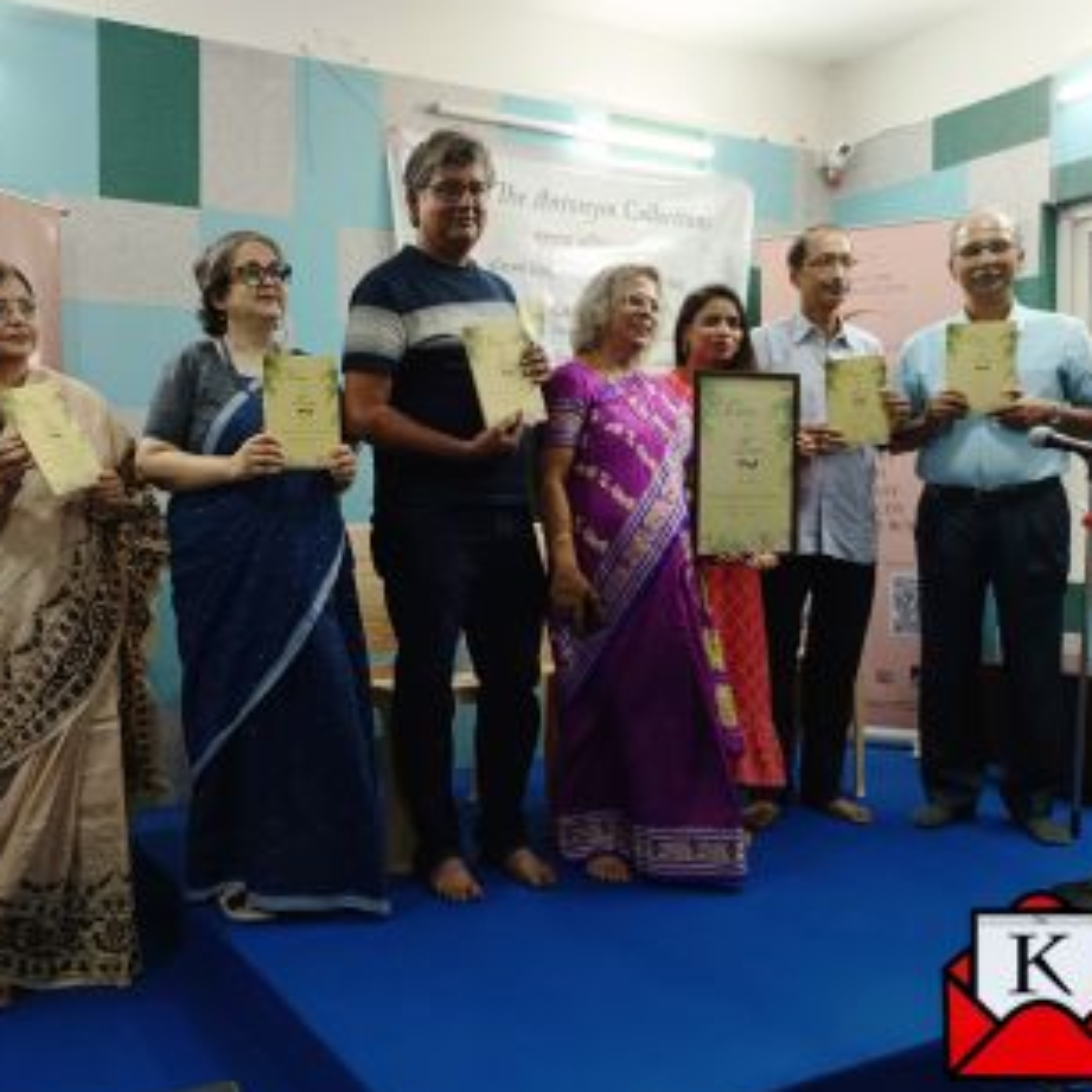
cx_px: 402
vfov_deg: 52.5
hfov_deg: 51.9
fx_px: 1106
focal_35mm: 31
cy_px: 541
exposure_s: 1/13
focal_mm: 5.31
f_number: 1.7
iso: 160
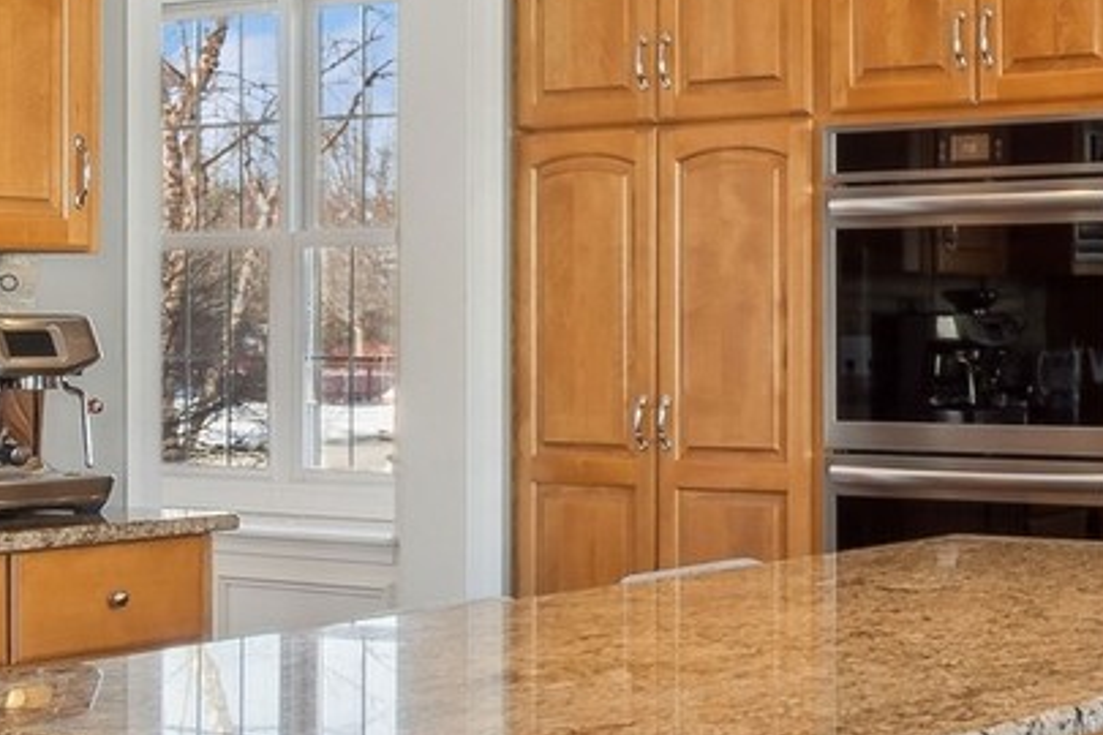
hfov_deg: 26.5
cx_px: 1117
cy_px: 384
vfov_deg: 18.9
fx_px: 2206
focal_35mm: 72
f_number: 8
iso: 250
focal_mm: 12
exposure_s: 1/20
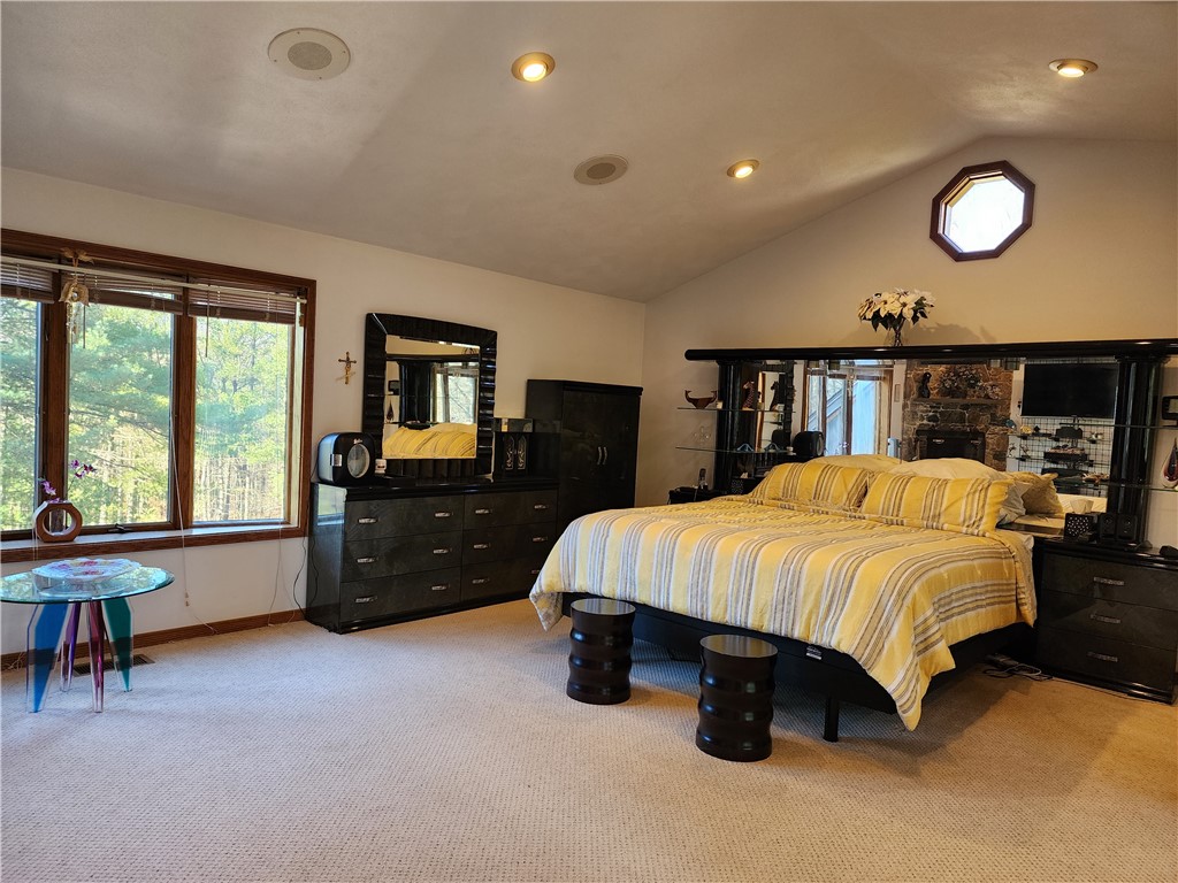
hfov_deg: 73.9
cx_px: 589
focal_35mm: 23
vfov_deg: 58.9
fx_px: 783
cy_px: 442
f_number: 1.8
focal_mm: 6.4
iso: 160
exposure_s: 1/120
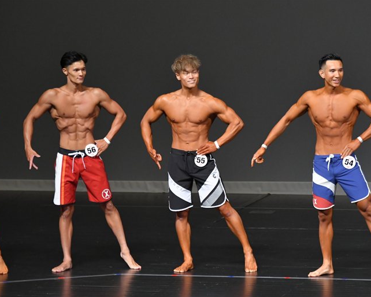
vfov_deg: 4.5
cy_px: 149
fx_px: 3732
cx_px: 208
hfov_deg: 5.7
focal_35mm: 340
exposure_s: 1/400
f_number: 5.6
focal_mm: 200
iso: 4000
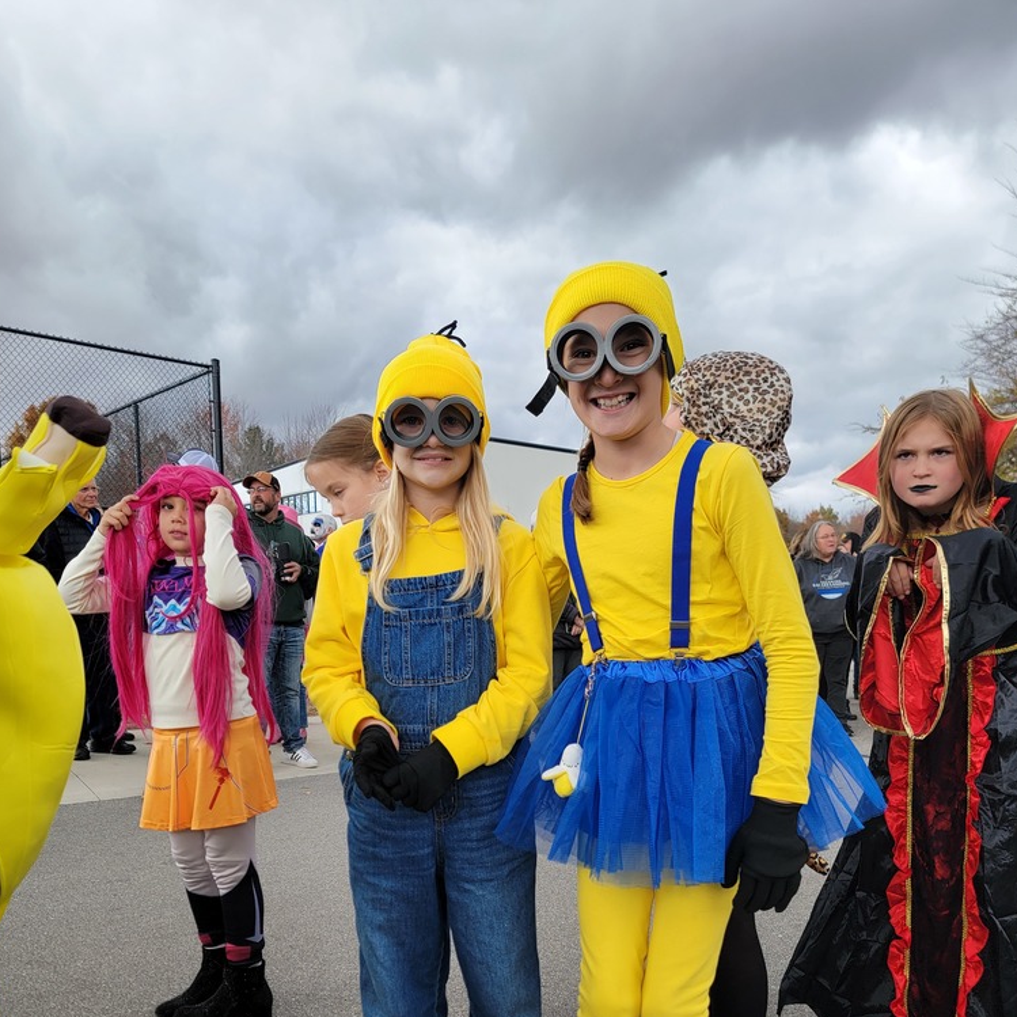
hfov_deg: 55.6
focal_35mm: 29
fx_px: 964
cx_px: 515
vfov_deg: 54.4
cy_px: 687
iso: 16
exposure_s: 1/137
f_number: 1.8
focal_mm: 6.7
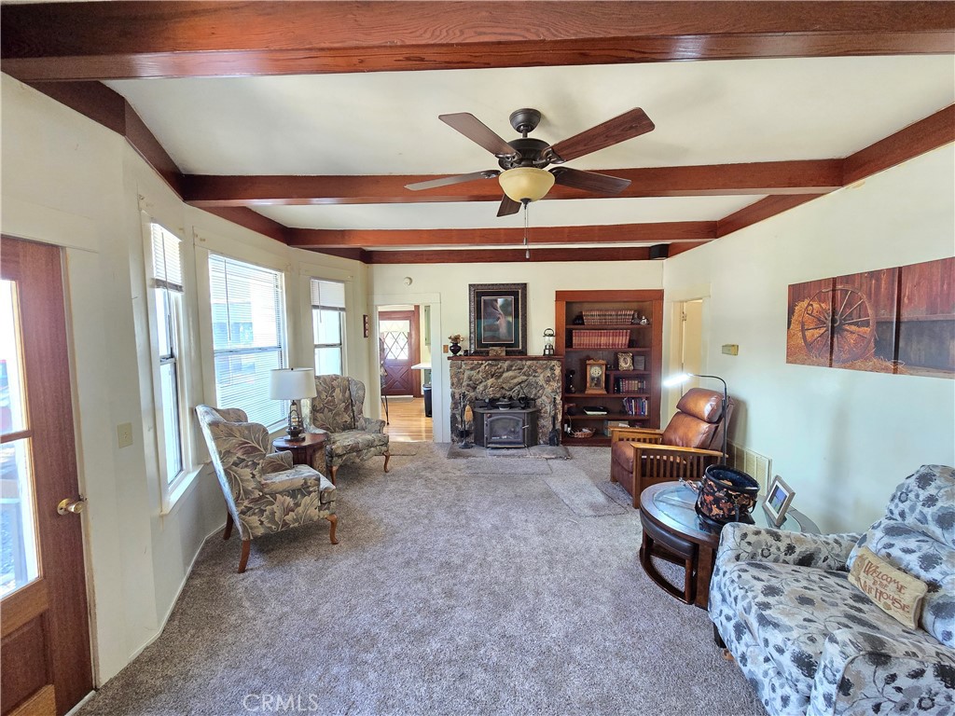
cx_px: 478
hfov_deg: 106.2
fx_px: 359
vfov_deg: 89.9
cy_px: 358
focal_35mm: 13
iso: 640
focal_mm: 2.2
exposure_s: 1/60
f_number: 2.2
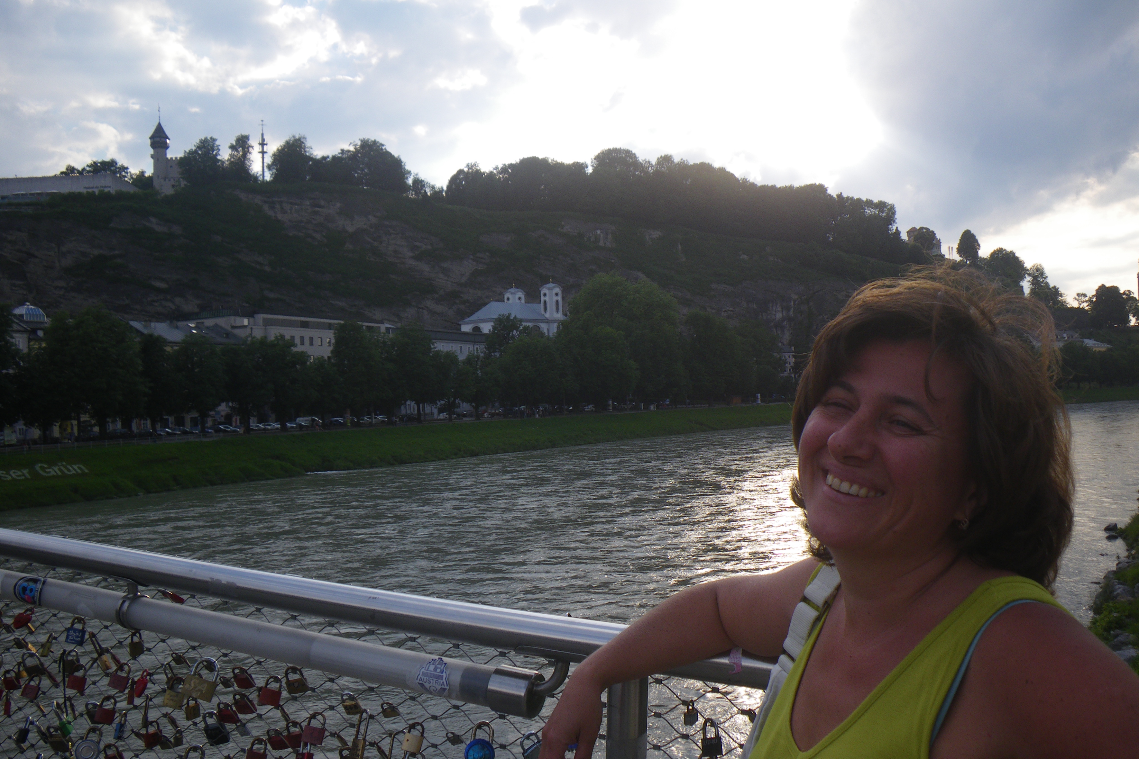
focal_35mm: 30
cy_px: 432
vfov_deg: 43.5
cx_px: 564
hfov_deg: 61.9
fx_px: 949
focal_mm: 5
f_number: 4.2
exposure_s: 1/250
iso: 50
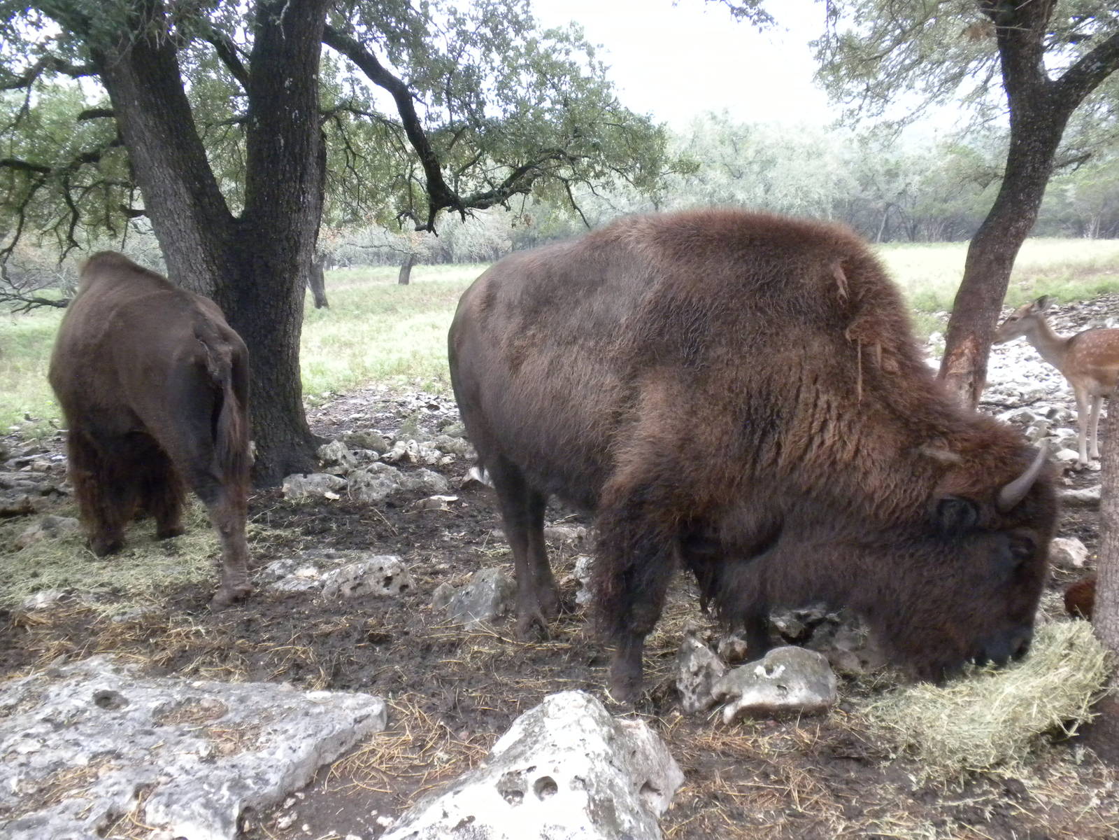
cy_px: 420
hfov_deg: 50.1
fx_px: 1196
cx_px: 560
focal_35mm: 37
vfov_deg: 38.7
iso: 400
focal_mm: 6.6
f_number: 3.5
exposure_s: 1/161
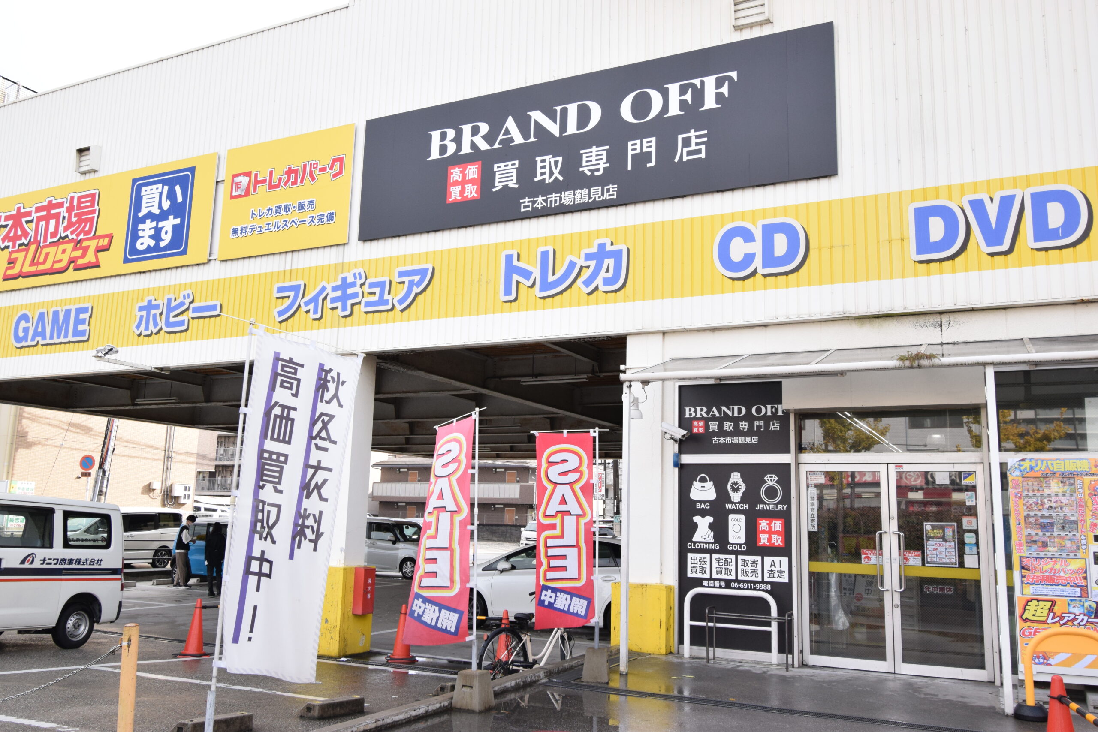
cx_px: 549
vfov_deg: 43.6
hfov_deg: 61.9
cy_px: 366
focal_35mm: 30
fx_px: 915
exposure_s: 1/400
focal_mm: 20
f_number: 9
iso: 800
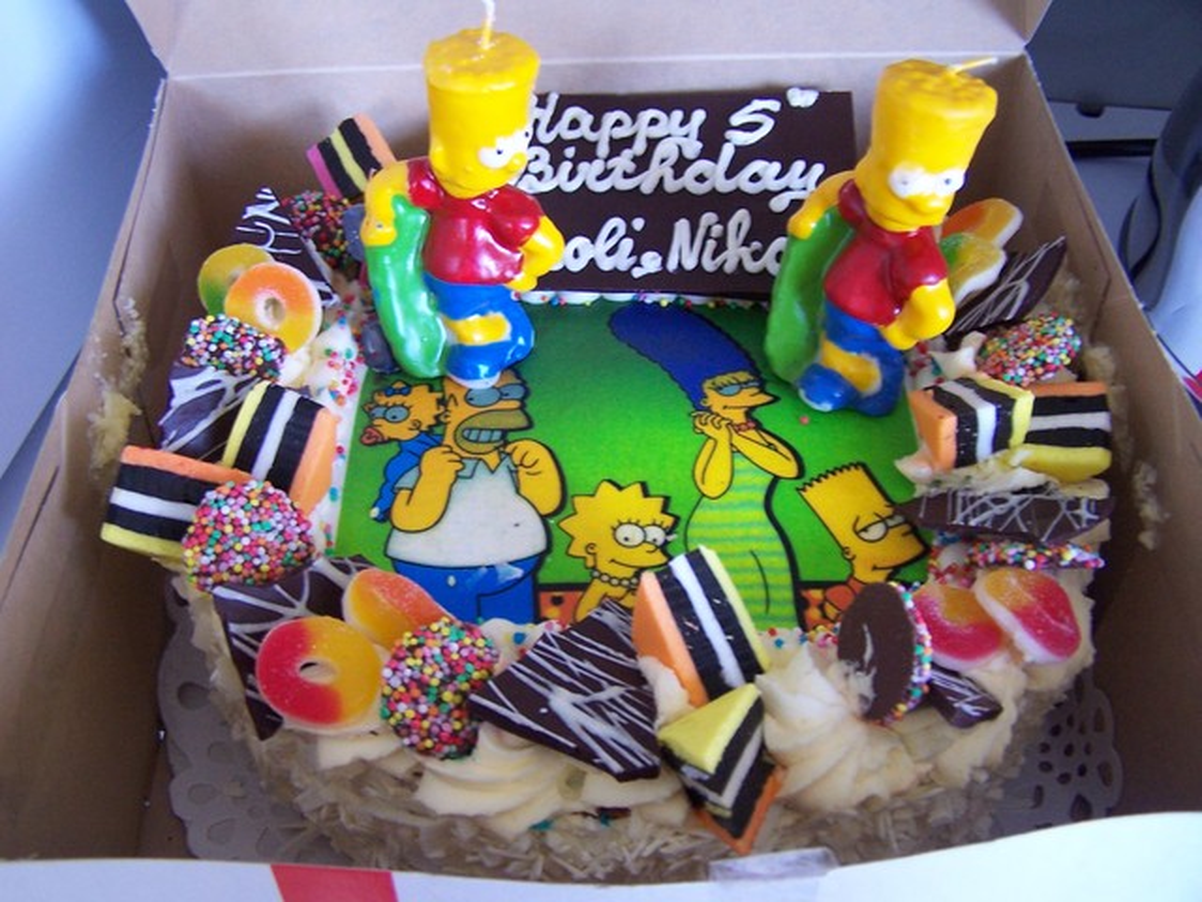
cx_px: 601
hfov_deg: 49.0
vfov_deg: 37.7
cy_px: 451
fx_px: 1320
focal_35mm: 38
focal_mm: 6.3
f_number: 2.8
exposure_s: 1/10
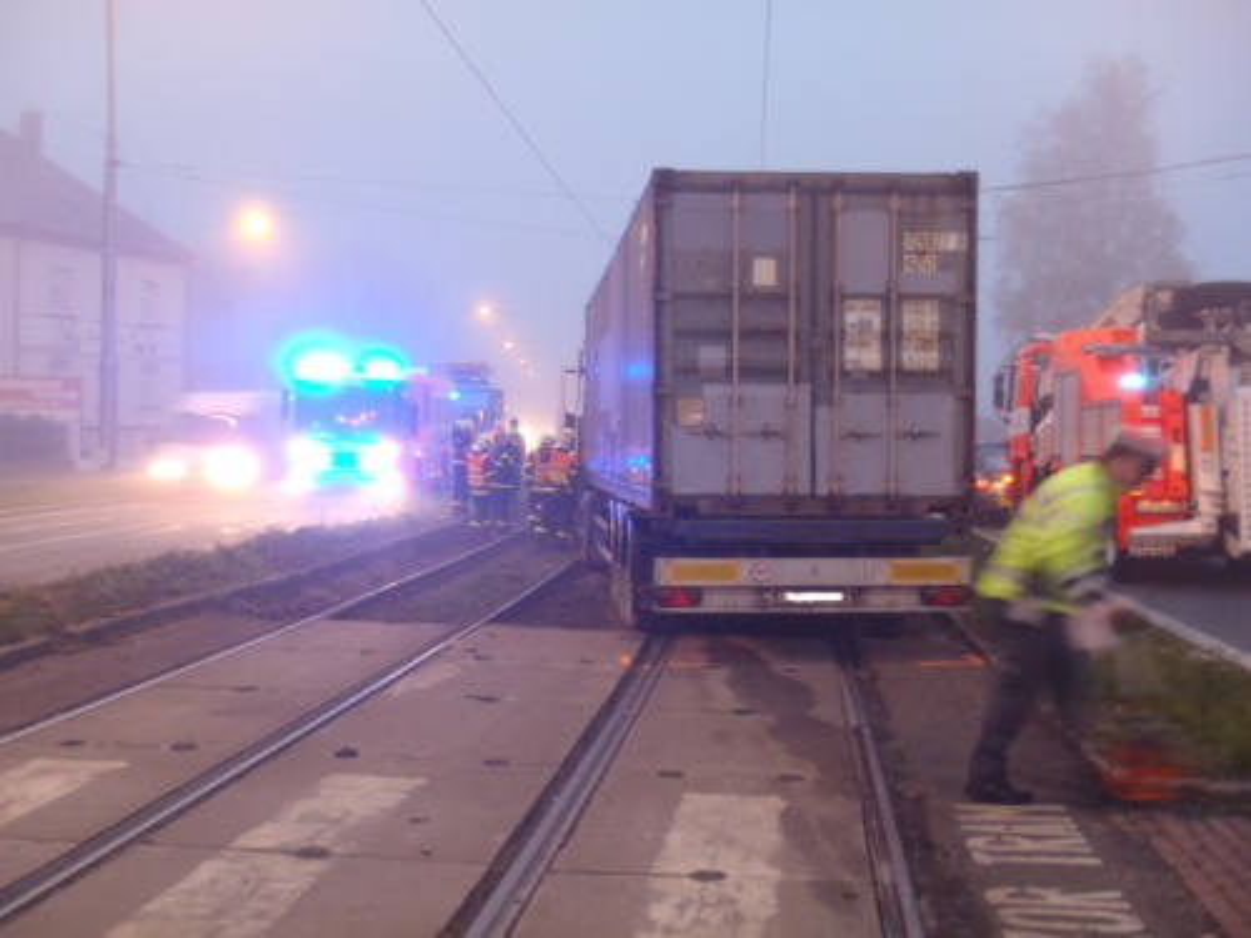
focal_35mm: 46
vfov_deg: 31.5
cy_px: 469
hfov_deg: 41.2
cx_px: 626
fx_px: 1662
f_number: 4.9
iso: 250
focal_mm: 8.25
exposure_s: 1/4
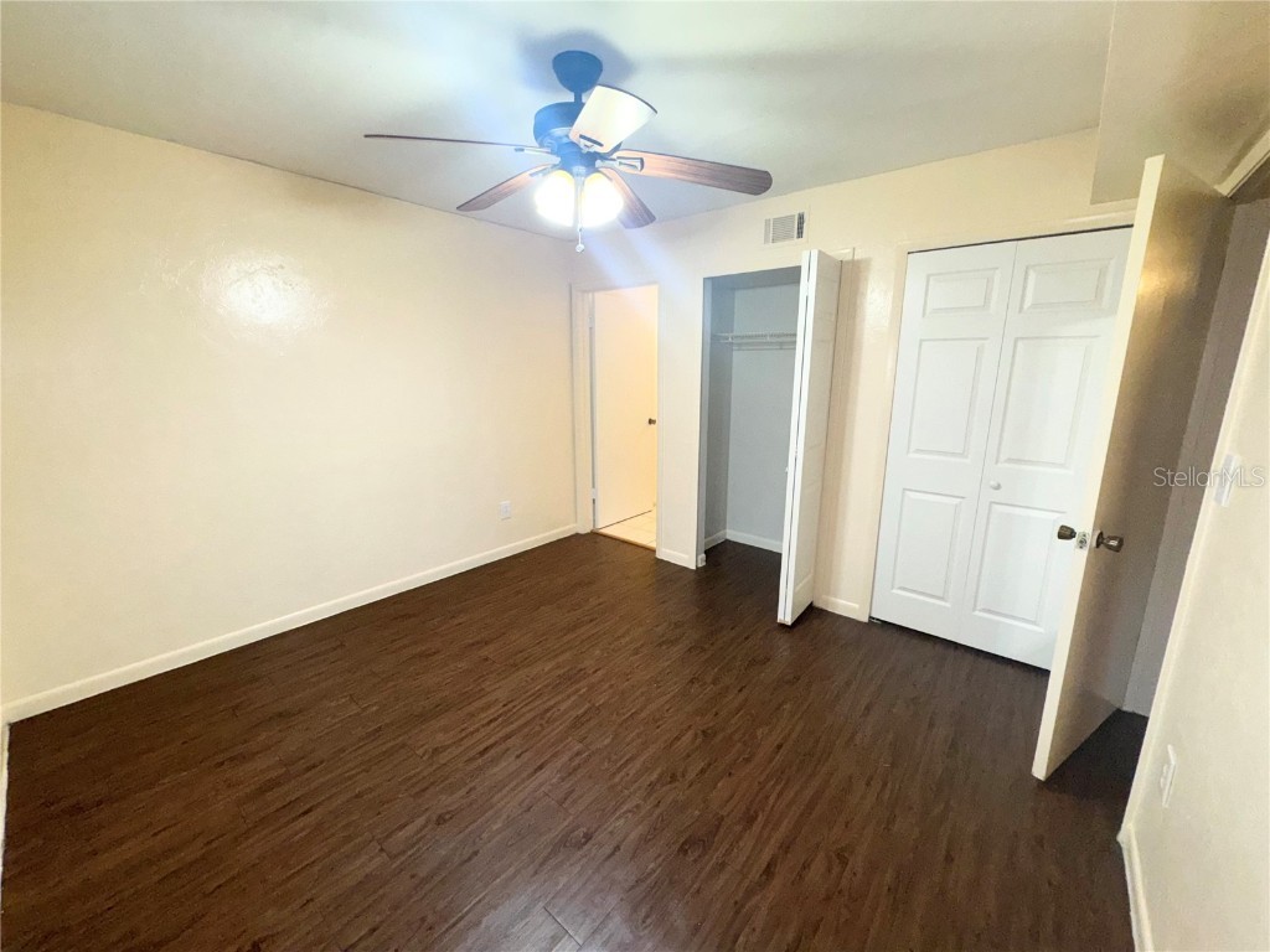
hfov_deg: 102.1
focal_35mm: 14
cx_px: 635
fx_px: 514
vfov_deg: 85.7
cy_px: 476
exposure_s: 1/60
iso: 100
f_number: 2.2
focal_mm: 2.22
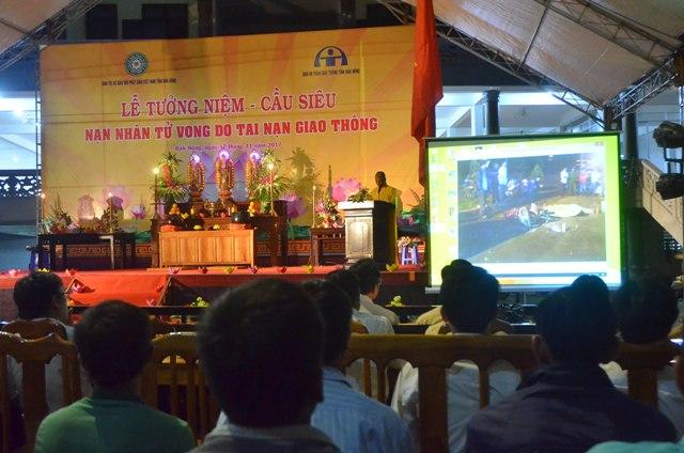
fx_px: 825
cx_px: 342
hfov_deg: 45.0
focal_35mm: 44
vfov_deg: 30.7
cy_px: 226
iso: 3200
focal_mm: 29
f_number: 4.5
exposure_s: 1/50
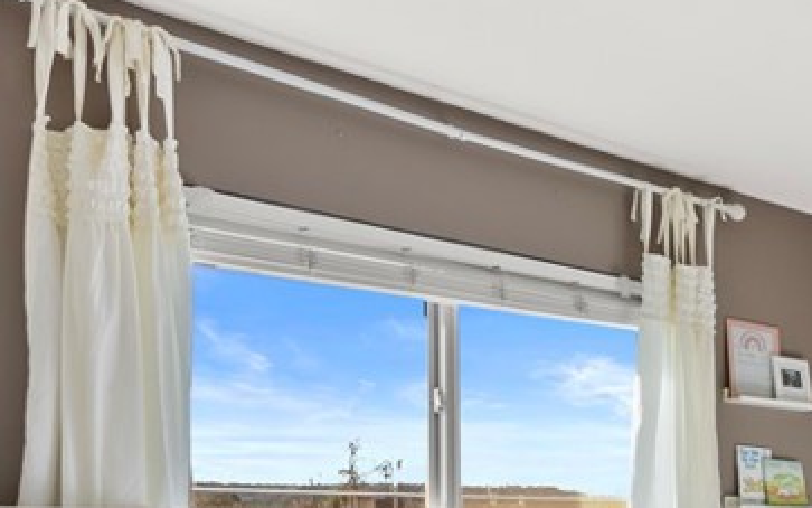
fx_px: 1018
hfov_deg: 35.8
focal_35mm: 46
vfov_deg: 26.1
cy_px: 543
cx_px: 931
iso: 640
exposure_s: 1/50
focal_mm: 16
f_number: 9
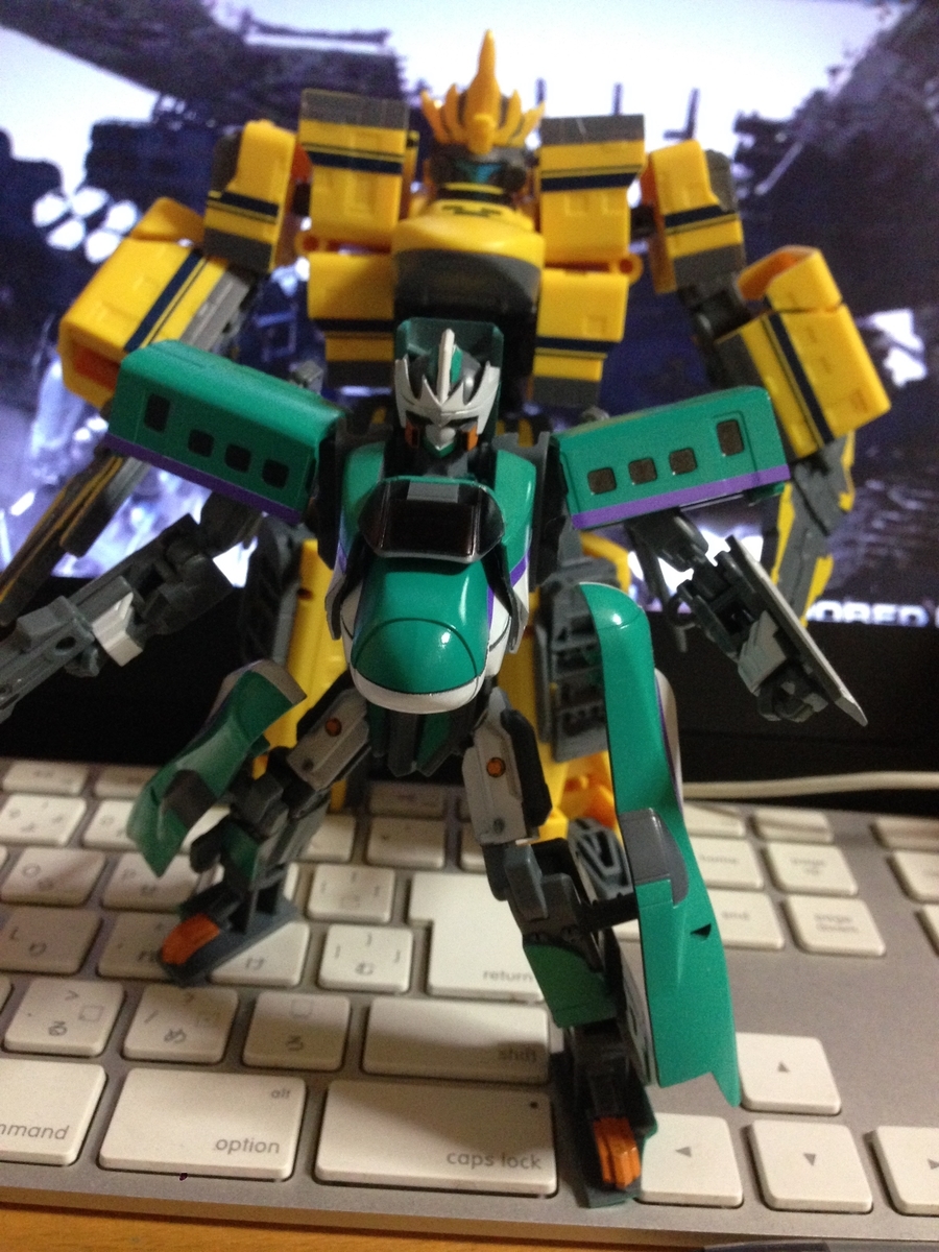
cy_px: 626
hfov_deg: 42.9
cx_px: 470
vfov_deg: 55.4
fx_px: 1194
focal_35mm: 33
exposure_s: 1/20
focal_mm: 4.12
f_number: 2.4
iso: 400
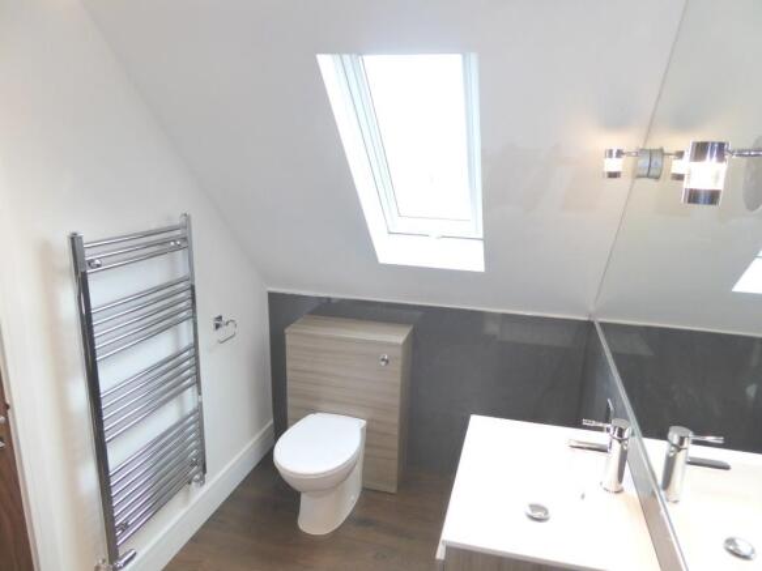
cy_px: 286
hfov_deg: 71.6
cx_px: 381
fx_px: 528
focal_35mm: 24
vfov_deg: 56.8
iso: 160
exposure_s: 1/60
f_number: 3.3
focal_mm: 4.3
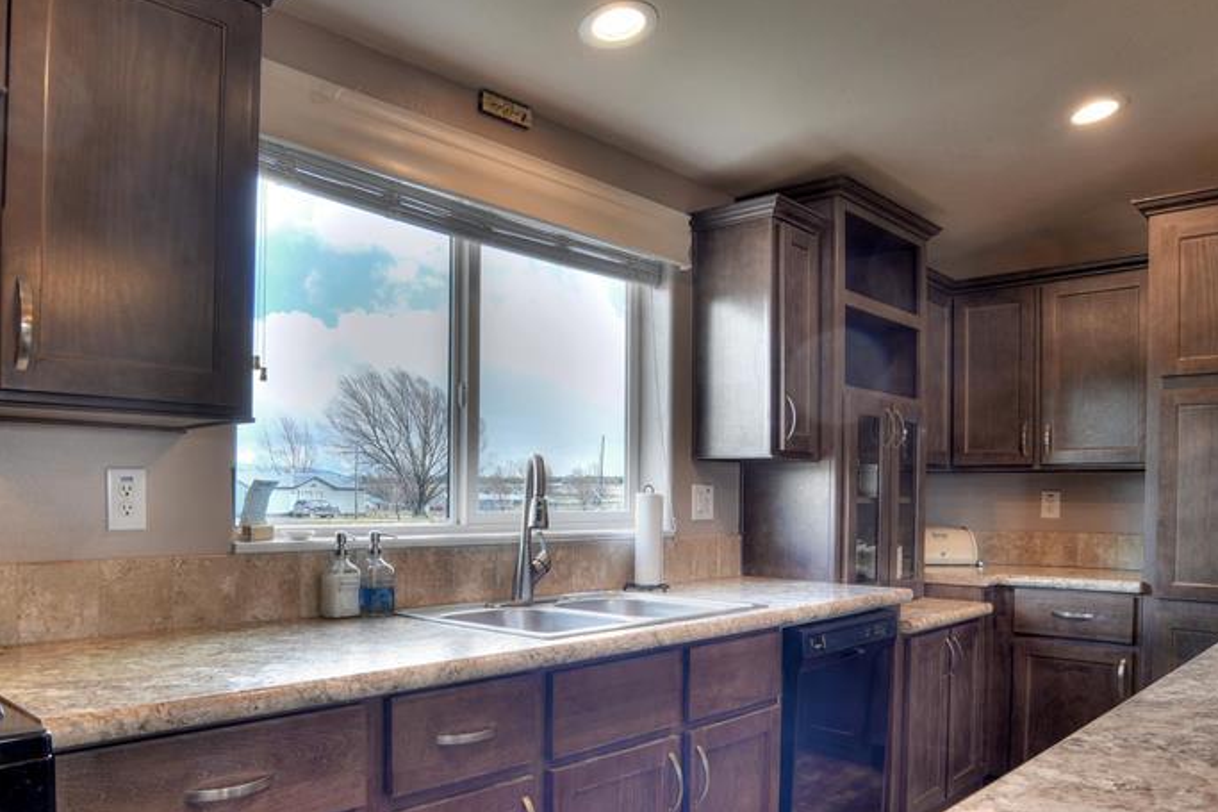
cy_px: 512
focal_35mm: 27
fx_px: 913
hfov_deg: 67.0
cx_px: 512
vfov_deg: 47.4
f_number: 8
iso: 100
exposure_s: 1/6
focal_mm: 18
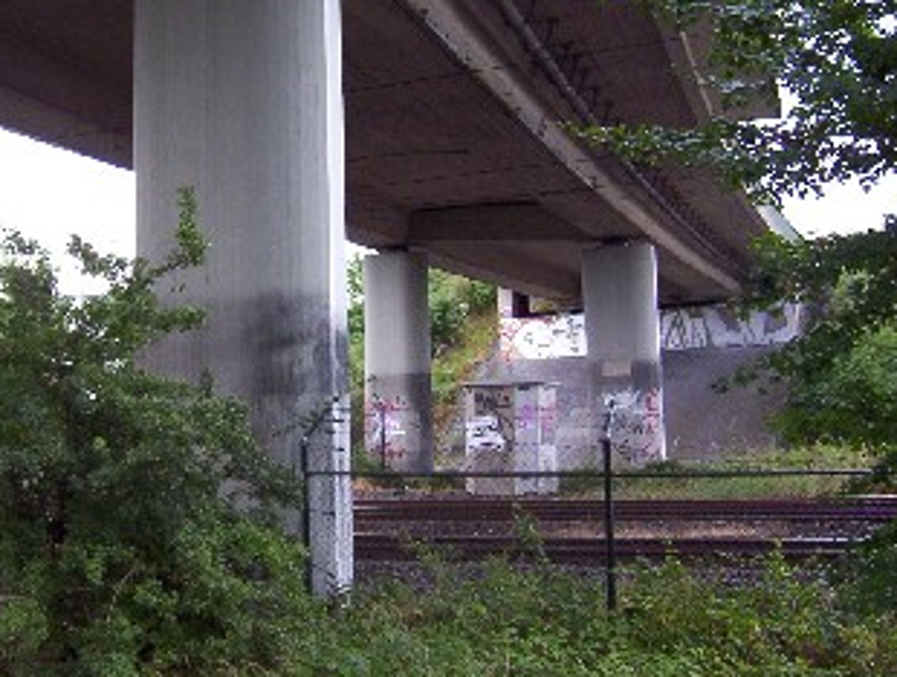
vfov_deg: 27.3
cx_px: 330
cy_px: 191
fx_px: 1377
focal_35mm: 53
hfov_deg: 35.9
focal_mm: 5.54
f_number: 2.76
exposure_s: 1/103
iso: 100
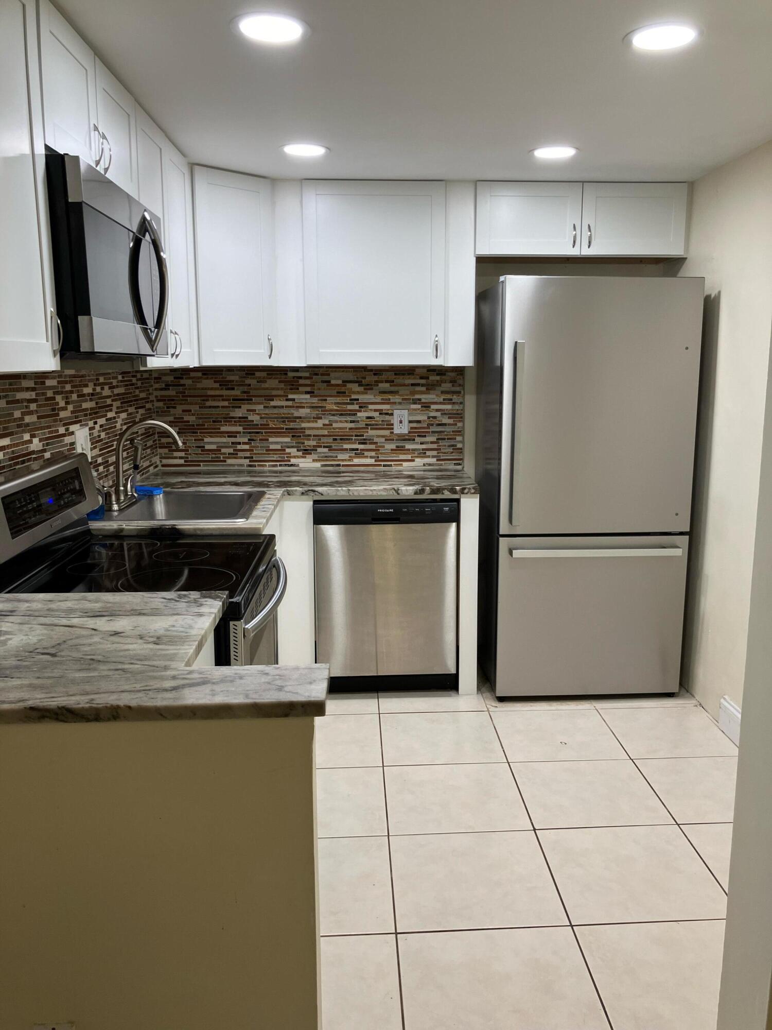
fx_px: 833
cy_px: 515
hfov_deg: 49.7
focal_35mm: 28
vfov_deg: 63.4
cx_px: 386
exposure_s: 1/60
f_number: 1.8
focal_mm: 3.99
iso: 50
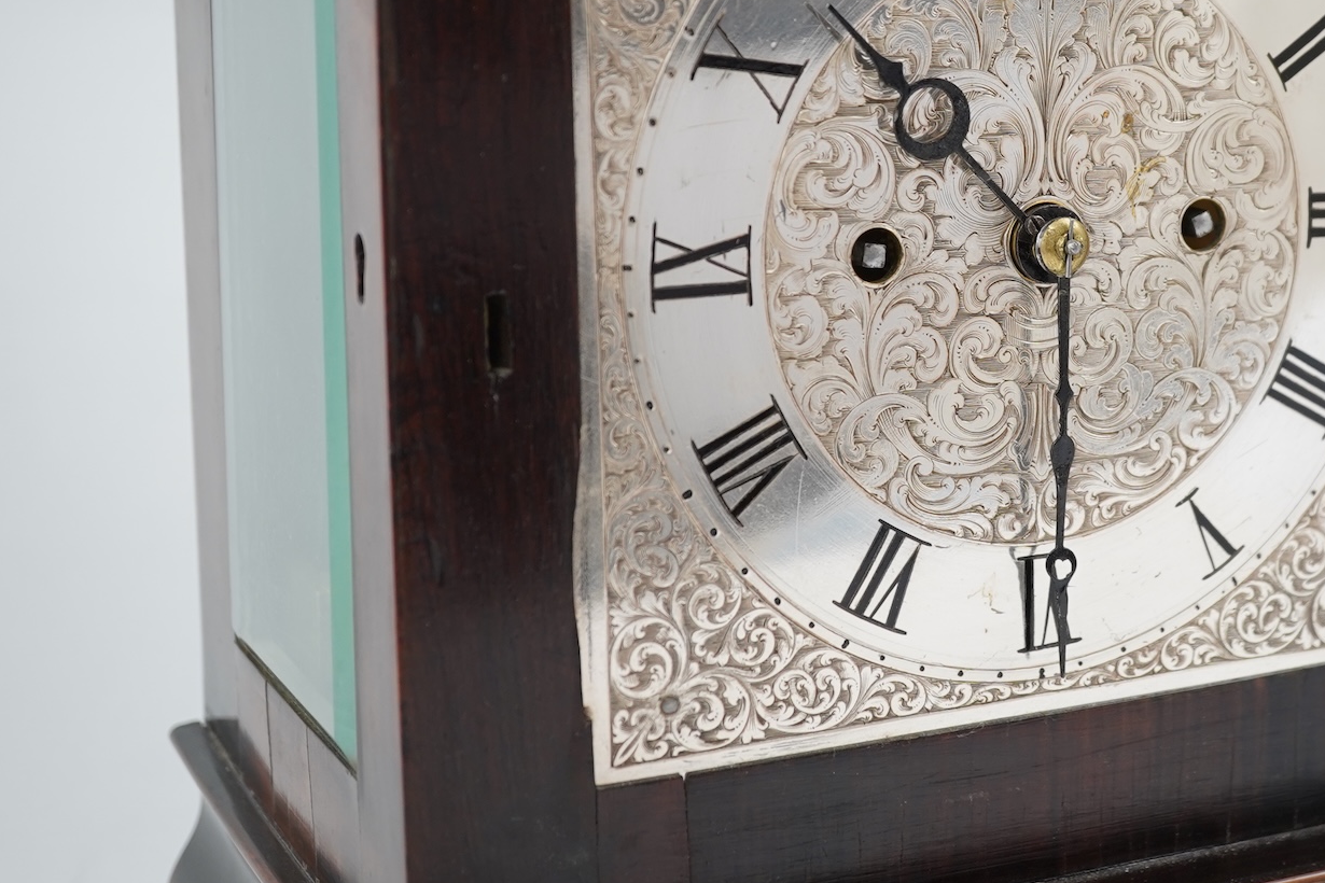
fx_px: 2650
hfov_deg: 27.7
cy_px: 255
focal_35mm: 72
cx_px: 992
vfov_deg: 18.8
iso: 500
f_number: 5.6
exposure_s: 1/80
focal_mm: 30
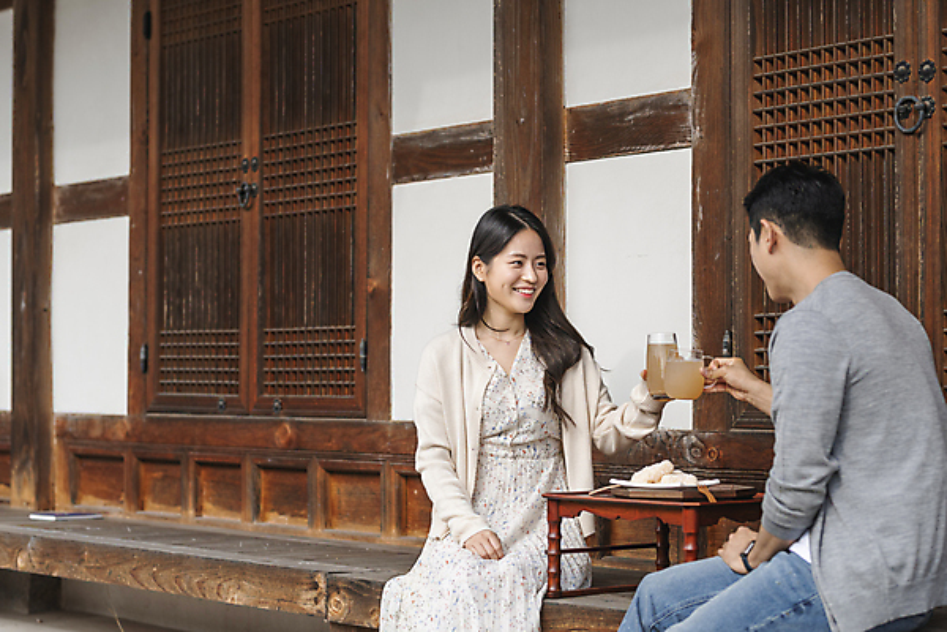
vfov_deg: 16.1
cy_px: 316
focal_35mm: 85
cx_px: 474
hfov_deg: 23.9
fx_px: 2236
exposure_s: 1/800
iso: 125
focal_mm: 85
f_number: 2.8
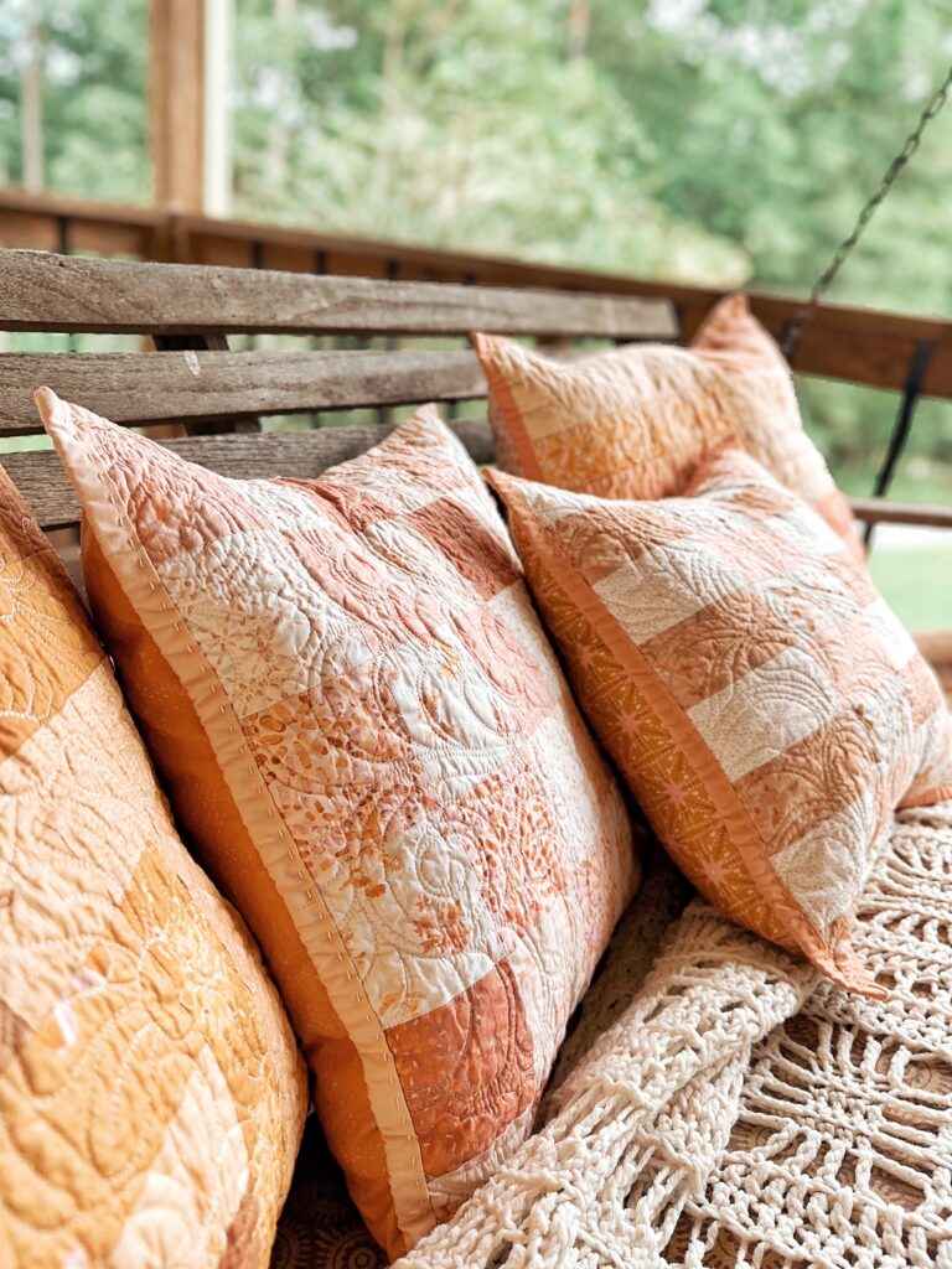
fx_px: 880
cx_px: 476
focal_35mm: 24
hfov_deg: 56.8
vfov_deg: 71.6
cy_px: 634
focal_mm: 6.86
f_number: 1.78
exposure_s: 1/416
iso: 80
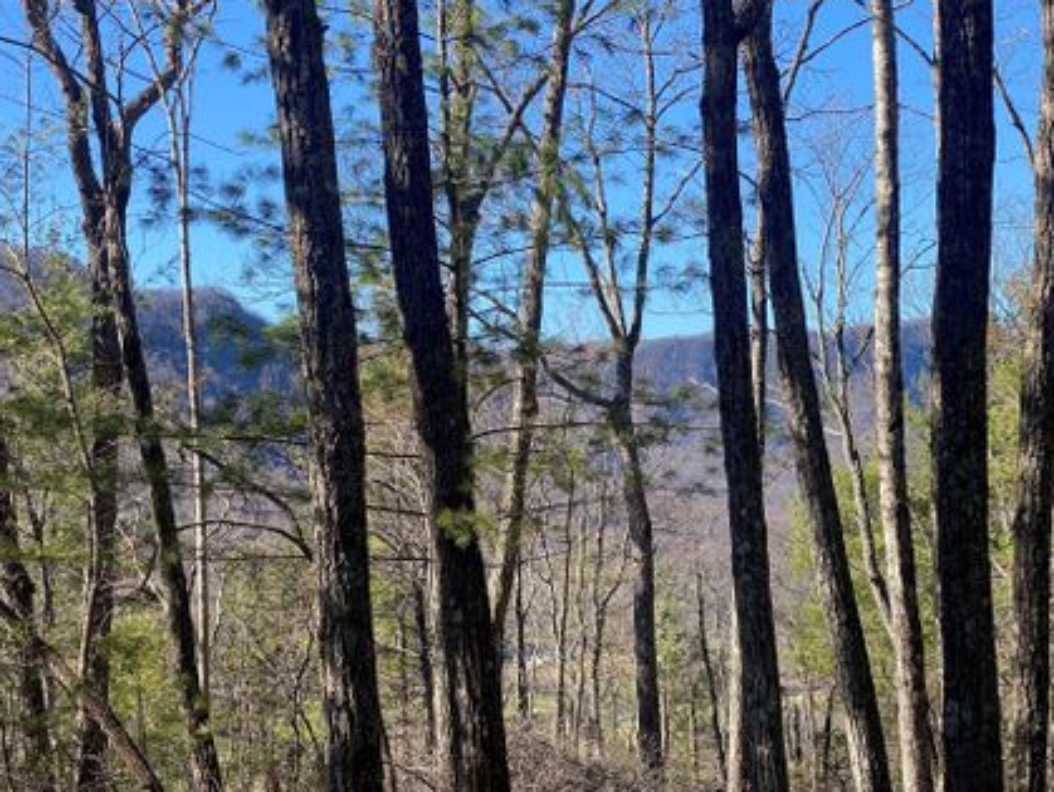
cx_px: 536
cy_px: 396
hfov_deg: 31.2
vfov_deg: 23.7
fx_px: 1889
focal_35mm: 62
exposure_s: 1/505
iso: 20
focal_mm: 6
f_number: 2
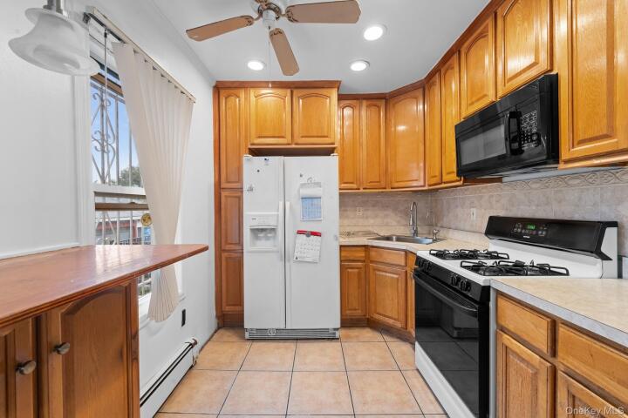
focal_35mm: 14
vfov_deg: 81.2
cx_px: 314
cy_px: 209
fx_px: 244
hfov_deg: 104.3
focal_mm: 14
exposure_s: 1/5
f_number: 10
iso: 800
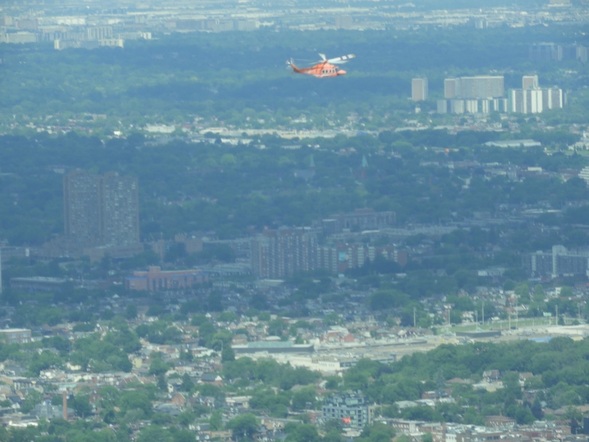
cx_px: 294
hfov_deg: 6.0
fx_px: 5615
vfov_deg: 4.5
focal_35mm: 330
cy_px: 221
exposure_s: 1/125
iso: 110
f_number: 5.5
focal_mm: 59.1
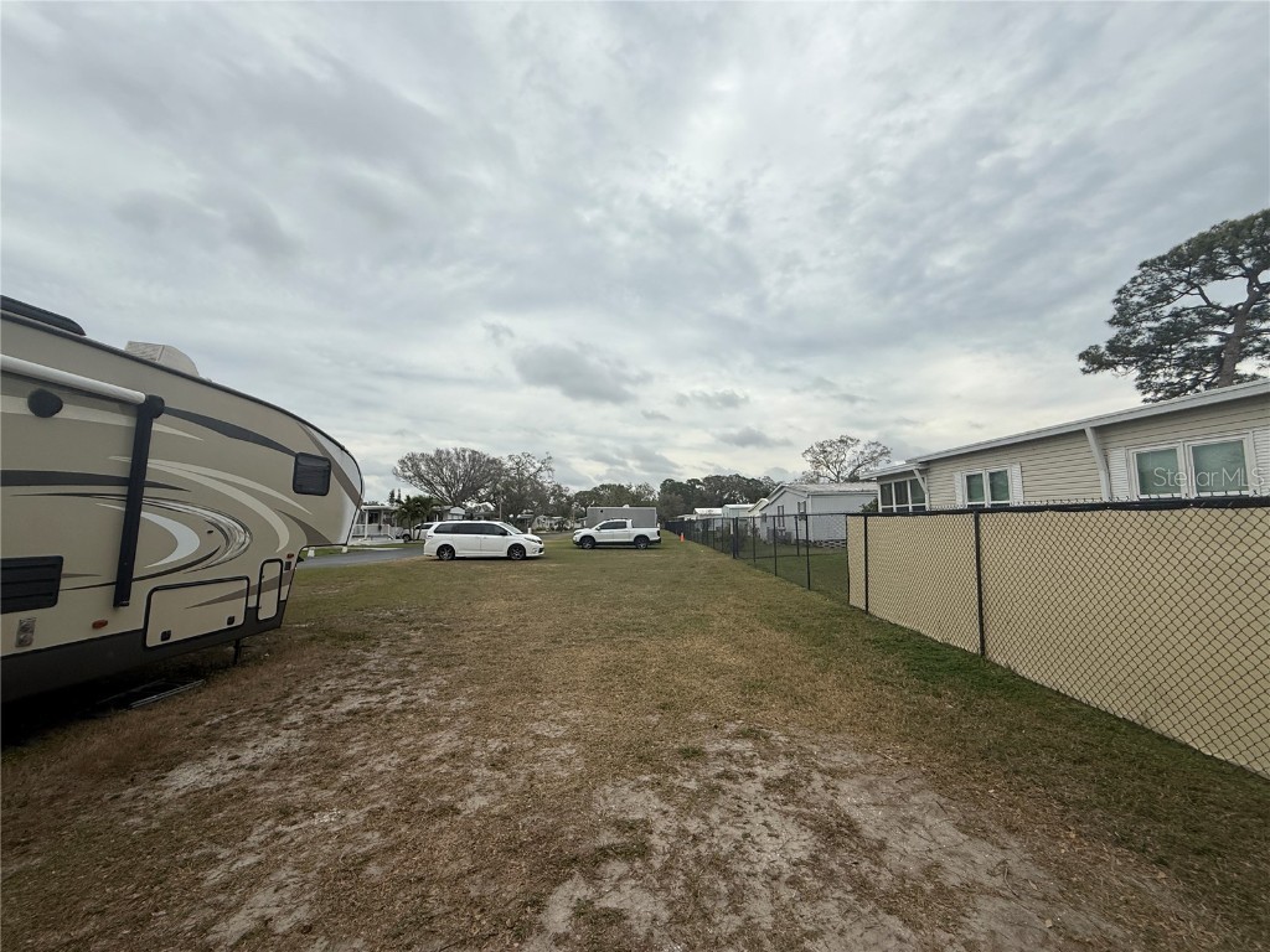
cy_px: 476
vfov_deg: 85.7
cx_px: 635
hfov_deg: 102.1
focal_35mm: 14
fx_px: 514
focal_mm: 2.22
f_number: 2.2
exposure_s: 1/2024
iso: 50
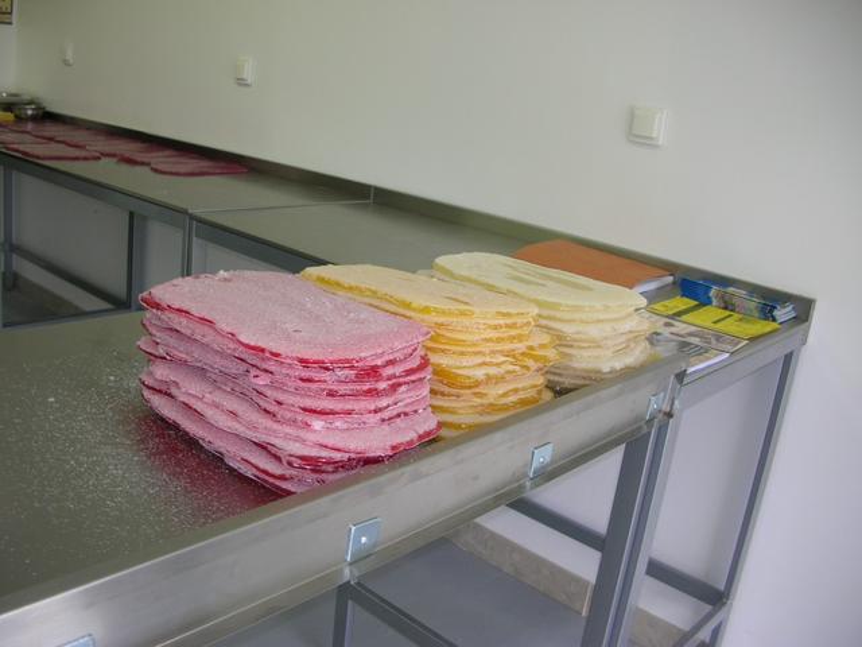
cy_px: 324
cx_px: 431
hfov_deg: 52.6
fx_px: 872
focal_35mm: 35
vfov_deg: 40.7
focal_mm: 5.8
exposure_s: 1/30
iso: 50
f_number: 2.8
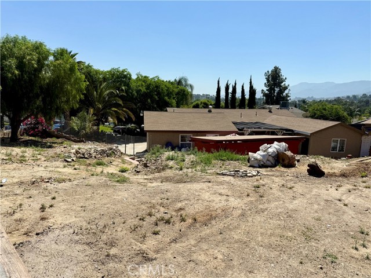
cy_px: 139
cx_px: 186
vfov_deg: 56.8
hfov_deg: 71.6
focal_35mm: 24
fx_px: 257
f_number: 1.78
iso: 80
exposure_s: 1/8130
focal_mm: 6.76
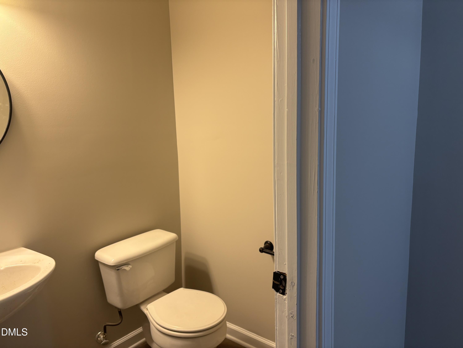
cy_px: 174
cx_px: 232
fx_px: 348
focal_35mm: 26
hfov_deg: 67.3
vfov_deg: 53.1
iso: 80
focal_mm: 5.96
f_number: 1.6
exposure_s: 1/60
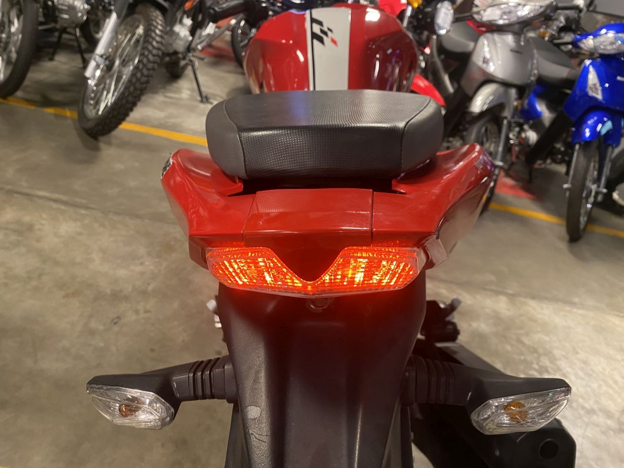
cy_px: 234
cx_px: 312
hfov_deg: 67.3
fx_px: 469
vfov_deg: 53.1
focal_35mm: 26
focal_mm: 4.25
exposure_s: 1/50
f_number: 1.8
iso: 400
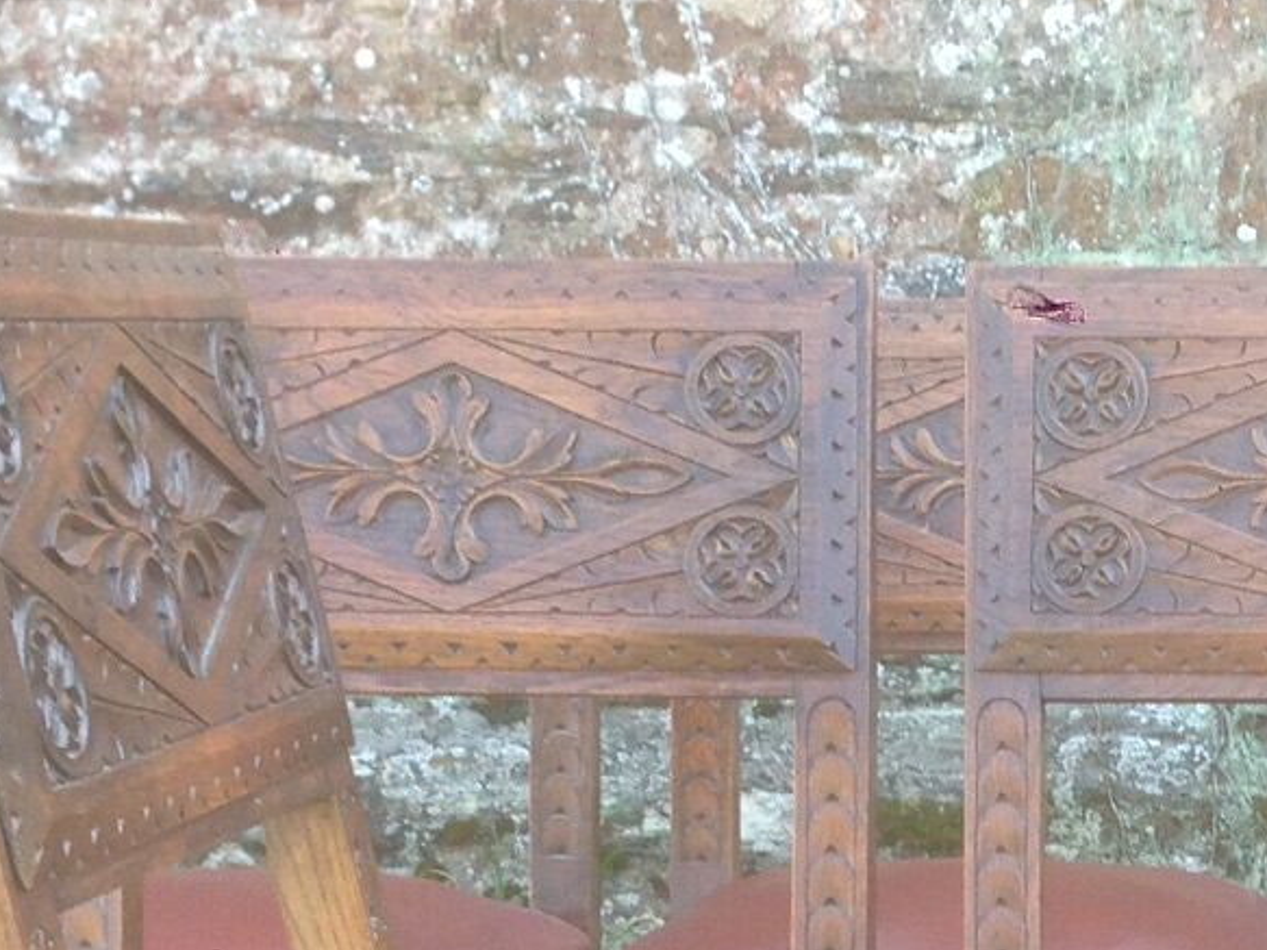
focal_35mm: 116
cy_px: 1176
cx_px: 1308
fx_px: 4245
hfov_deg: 16.6
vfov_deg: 12.4
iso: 64
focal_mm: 4.12
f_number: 2.4
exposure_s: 1/120
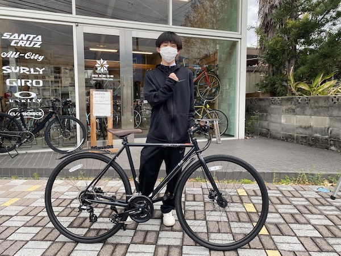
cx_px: 170
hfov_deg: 67.3
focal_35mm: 26
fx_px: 256
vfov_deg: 53.1
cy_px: 128
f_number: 1.8
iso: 32
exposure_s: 1/149
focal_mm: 4.25
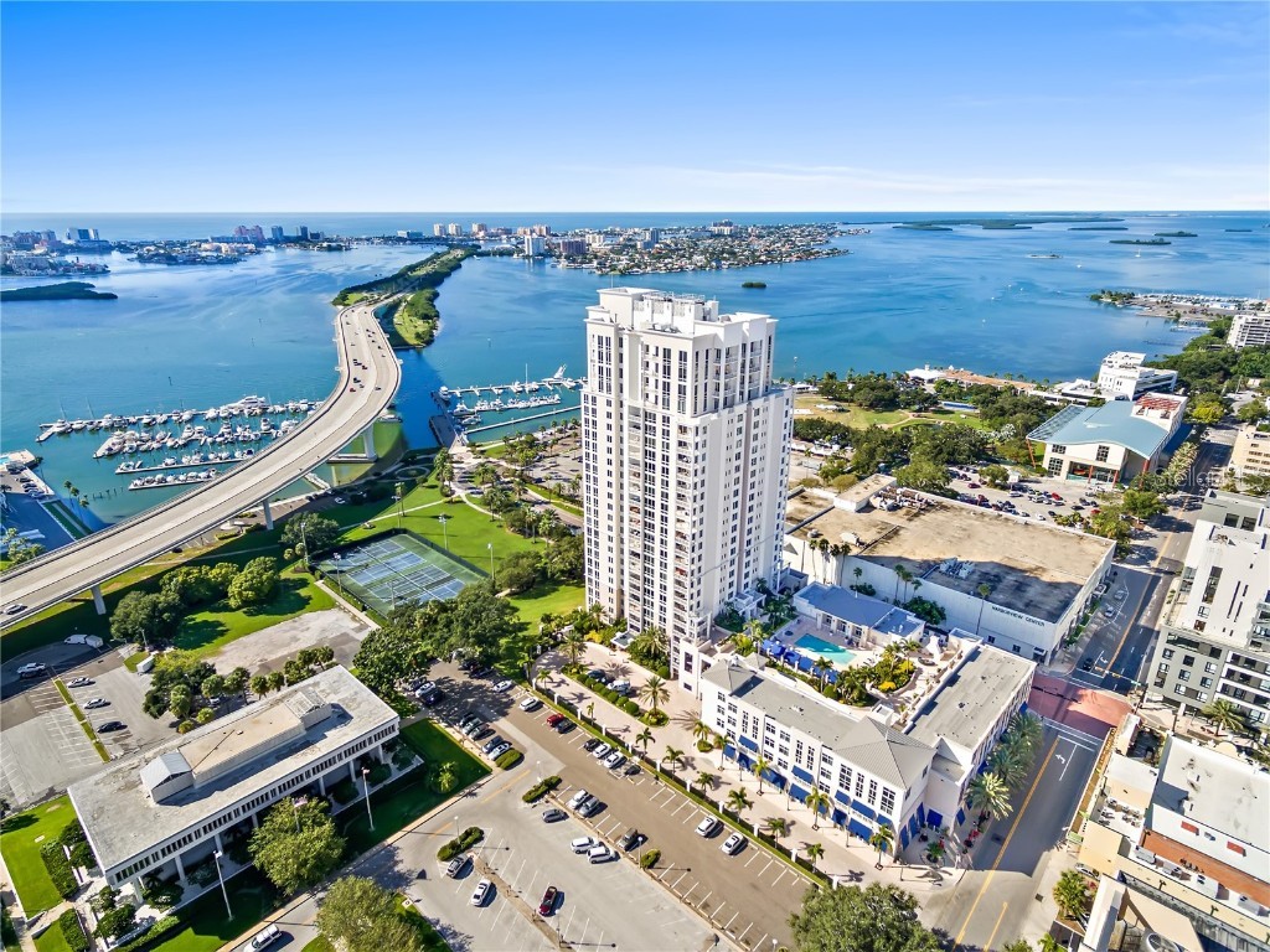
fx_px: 734
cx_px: 635
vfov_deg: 66.0
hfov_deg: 81.7
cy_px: 476
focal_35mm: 20
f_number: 2.8
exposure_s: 1/1000
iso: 100
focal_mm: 3.61
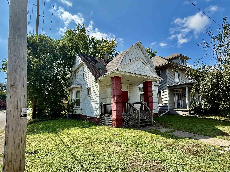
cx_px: 115
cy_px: 86
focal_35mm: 14
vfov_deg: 85.7
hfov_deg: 102.1
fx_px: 93
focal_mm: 2.22
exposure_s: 1/985
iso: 50
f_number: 2.2
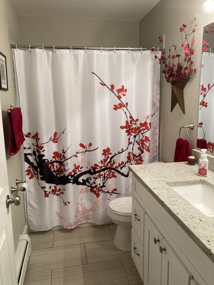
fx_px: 231
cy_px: 142
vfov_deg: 63.4
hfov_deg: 49.7
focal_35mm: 28
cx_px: 107
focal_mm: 3.99
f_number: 1.8
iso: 160
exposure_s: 1/60
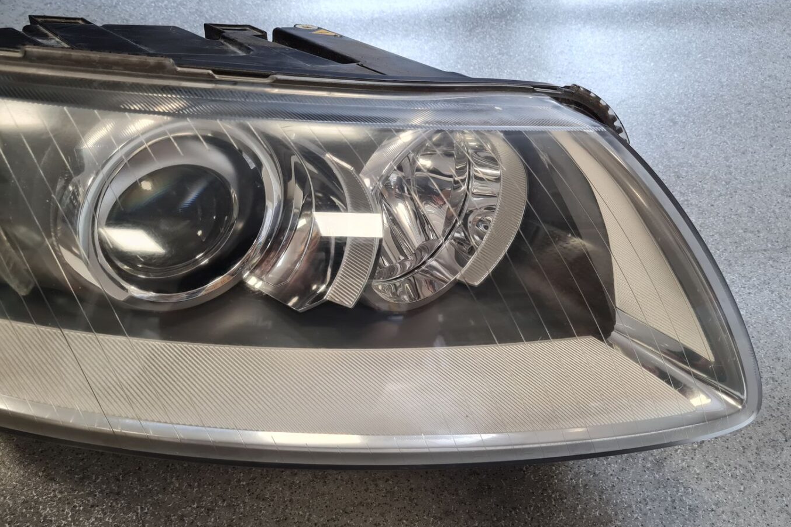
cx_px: 409
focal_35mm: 28
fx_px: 615
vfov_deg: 46.4
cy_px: 281
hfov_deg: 65.5
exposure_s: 1/100
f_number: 1.8
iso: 125
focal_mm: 5.4
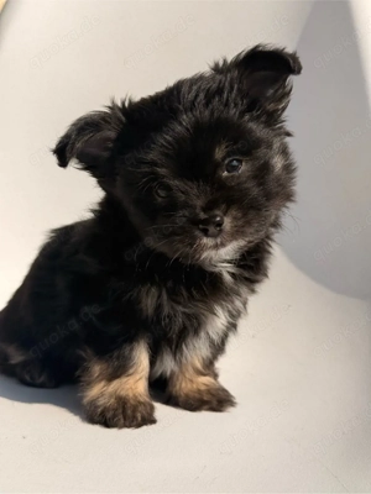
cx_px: 186
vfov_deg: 39.7
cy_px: 247
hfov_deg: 30.3
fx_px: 686
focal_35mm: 48
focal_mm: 6.76
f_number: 1.78
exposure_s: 1/8772
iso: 80
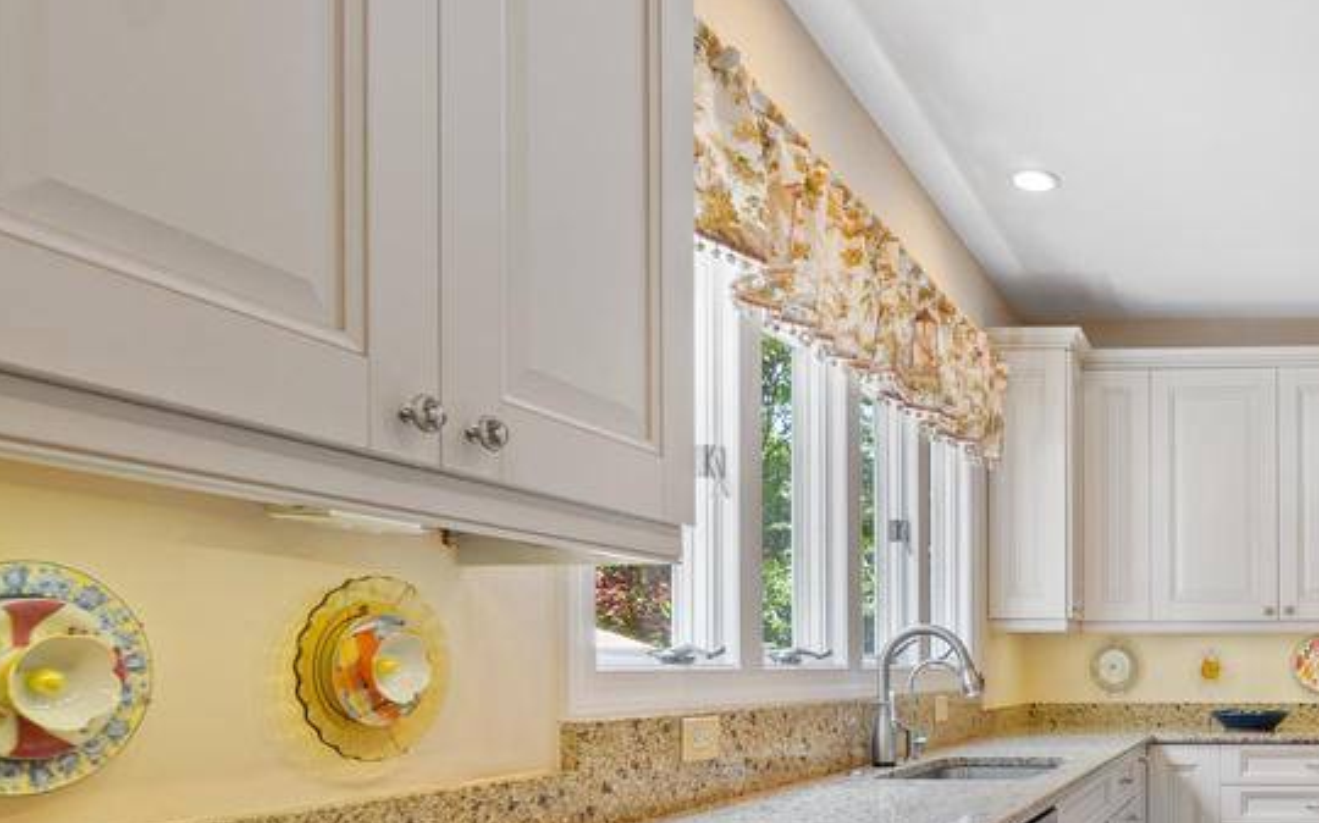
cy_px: 692
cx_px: 1241
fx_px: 1042
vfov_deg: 40.8
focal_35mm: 29
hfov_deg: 54.3
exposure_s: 1/4
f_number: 7.1
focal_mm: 10
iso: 160
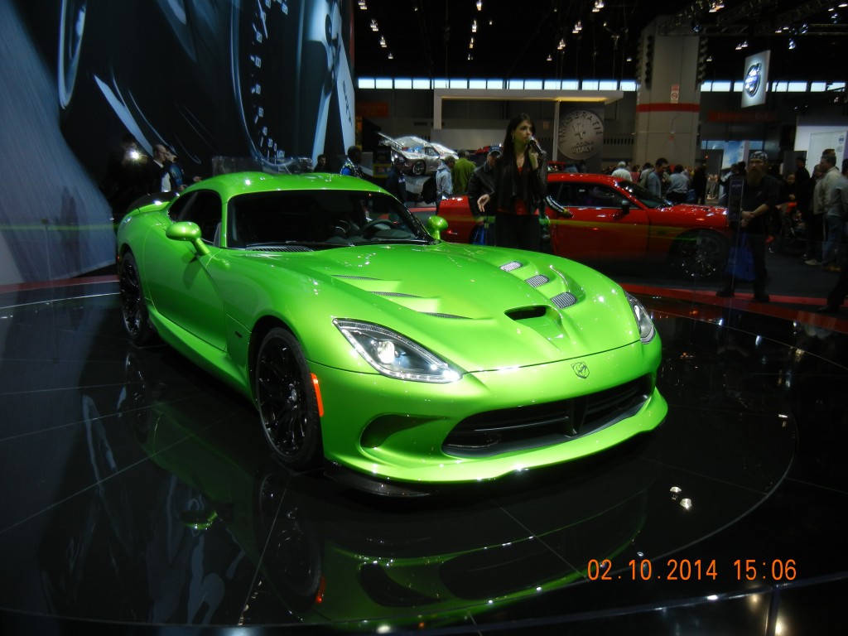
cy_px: 318
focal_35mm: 30
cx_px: 424
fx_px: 735
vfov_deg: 46.8
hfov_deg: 60.0
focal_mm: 5.4
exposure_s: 1/95.6
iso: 160
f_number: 3.5
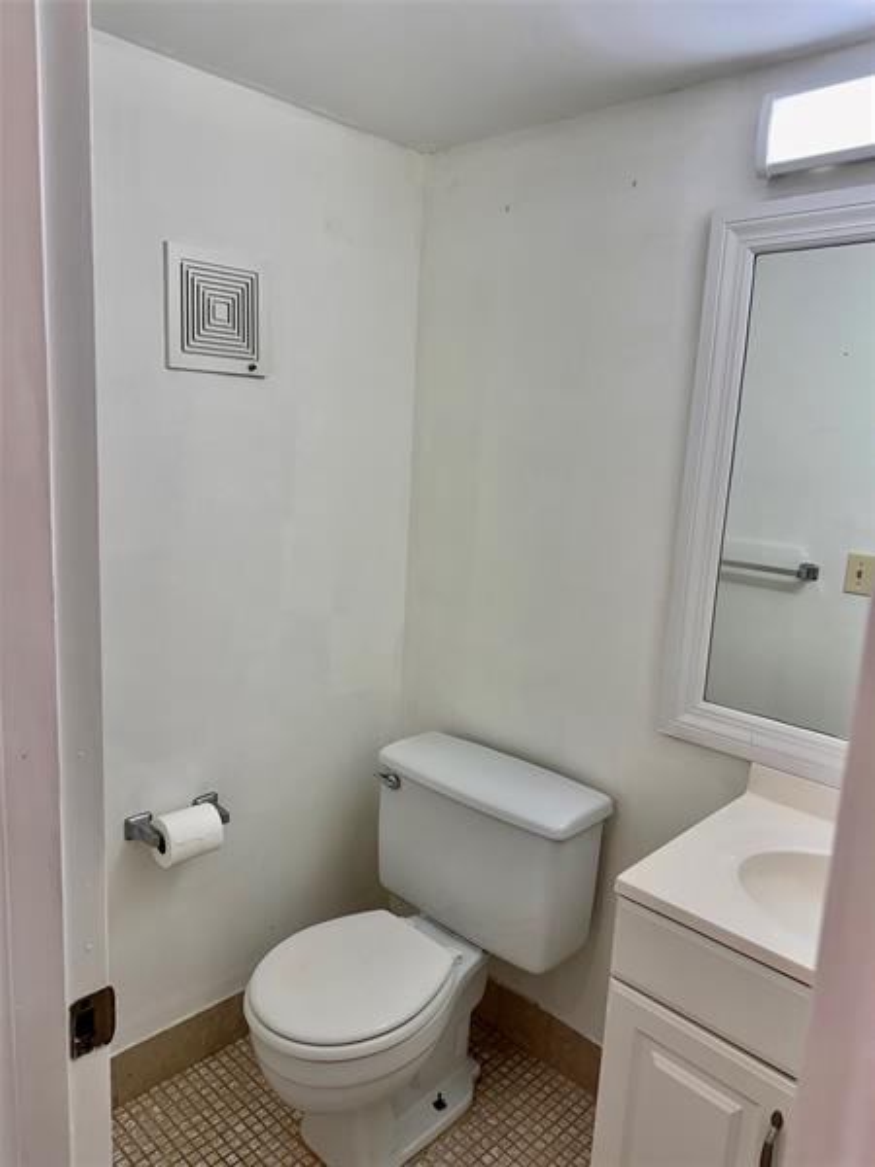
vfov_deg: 71.6
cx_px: 438
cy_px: 584
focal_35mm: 24
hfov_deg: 56.8
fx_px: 809
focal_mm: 6.76
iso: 64
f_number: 1.78
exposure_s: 1/244
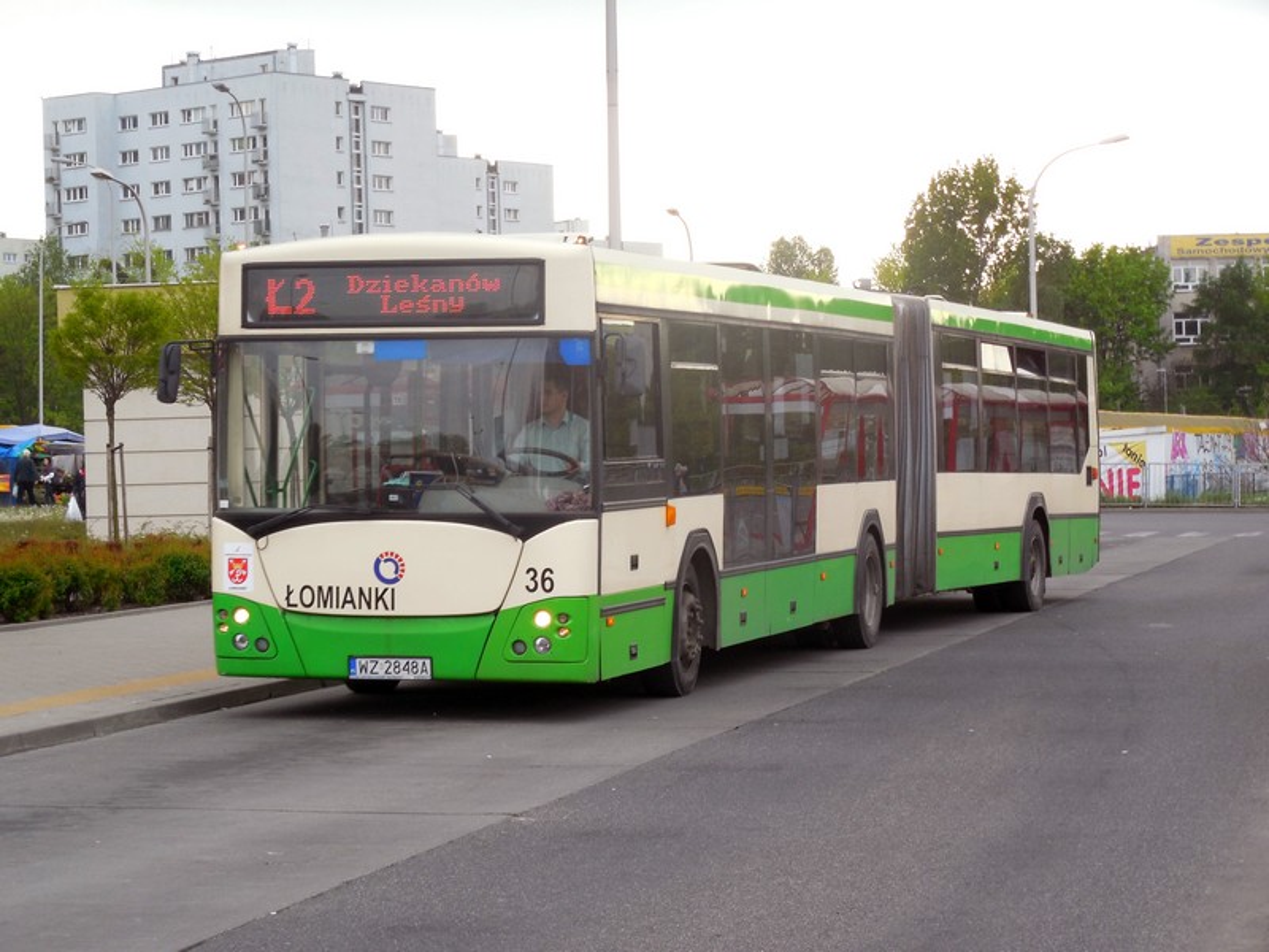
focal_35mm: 89
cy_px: 476
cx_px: 634
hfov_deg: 22.0
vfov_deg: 16.6
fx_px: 3263
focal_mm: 16
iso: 125
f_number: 4.6
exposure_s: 1/125
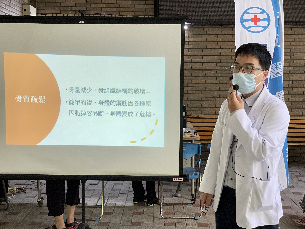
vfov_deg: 28.0
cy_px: 114
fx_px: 458
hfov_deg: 36.8
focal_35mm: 52
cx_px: 152
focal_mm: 6
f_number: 2
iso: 200
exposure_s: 1/107
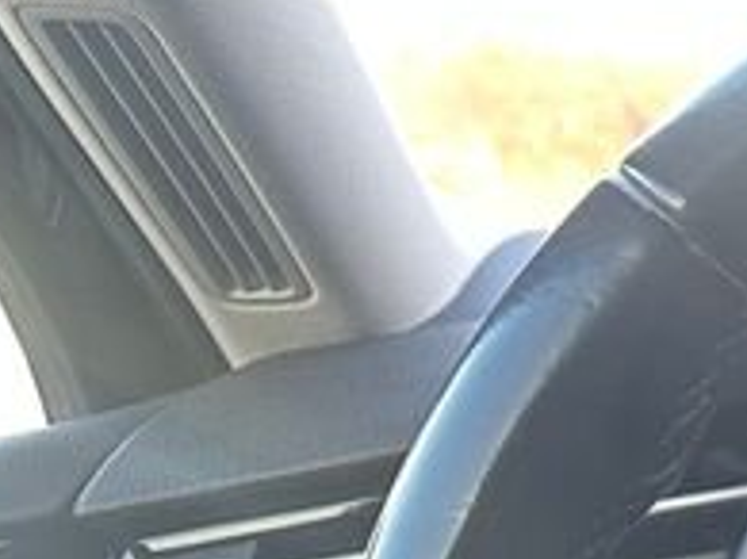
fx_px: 2717
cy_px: 1298
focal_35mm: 126
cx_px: 1912
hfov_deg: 11.9
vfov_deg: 10.3
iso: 200
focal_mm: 6.86
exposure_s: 1/121
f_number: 1.78
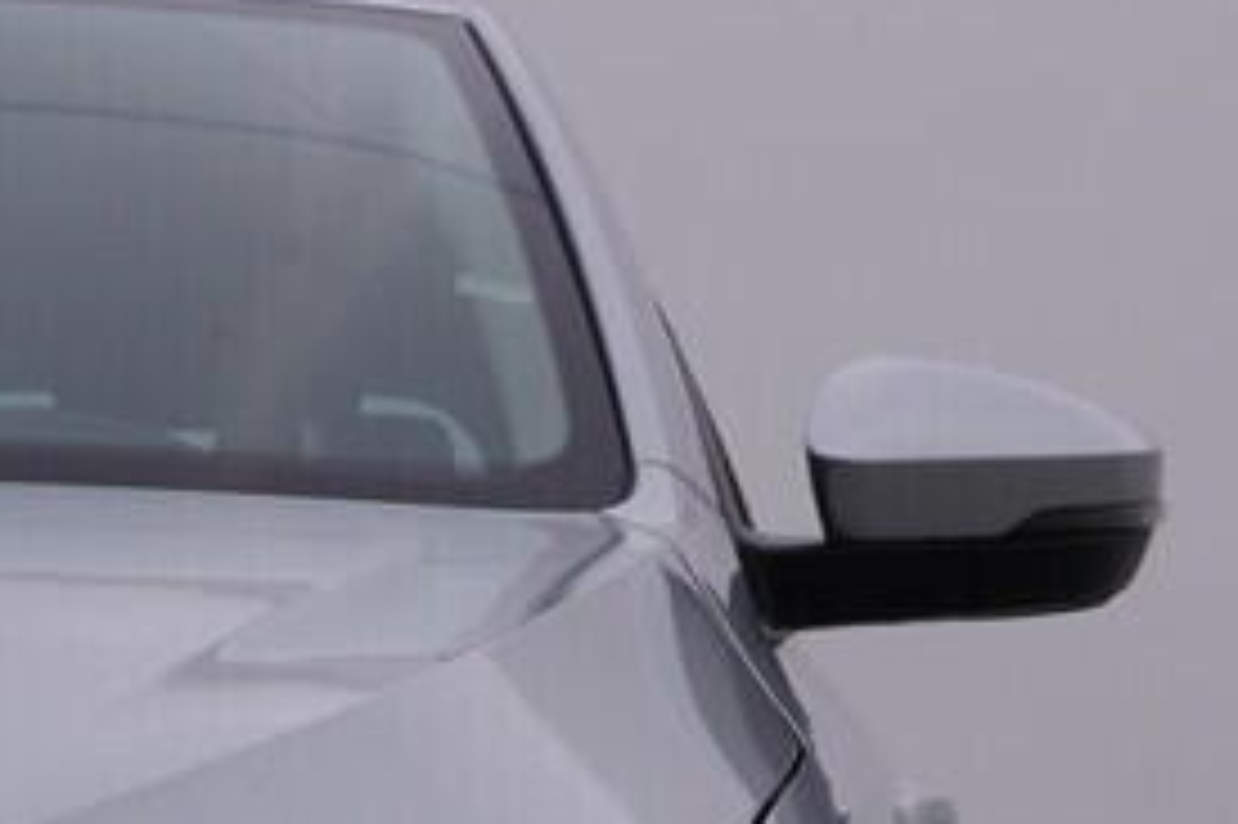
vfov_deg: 9.7
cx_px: 995
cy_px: 1443
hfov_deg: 15.2
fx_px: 4605
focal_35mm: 134
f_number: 5.6
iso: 125
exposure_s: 1/160
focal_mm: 24
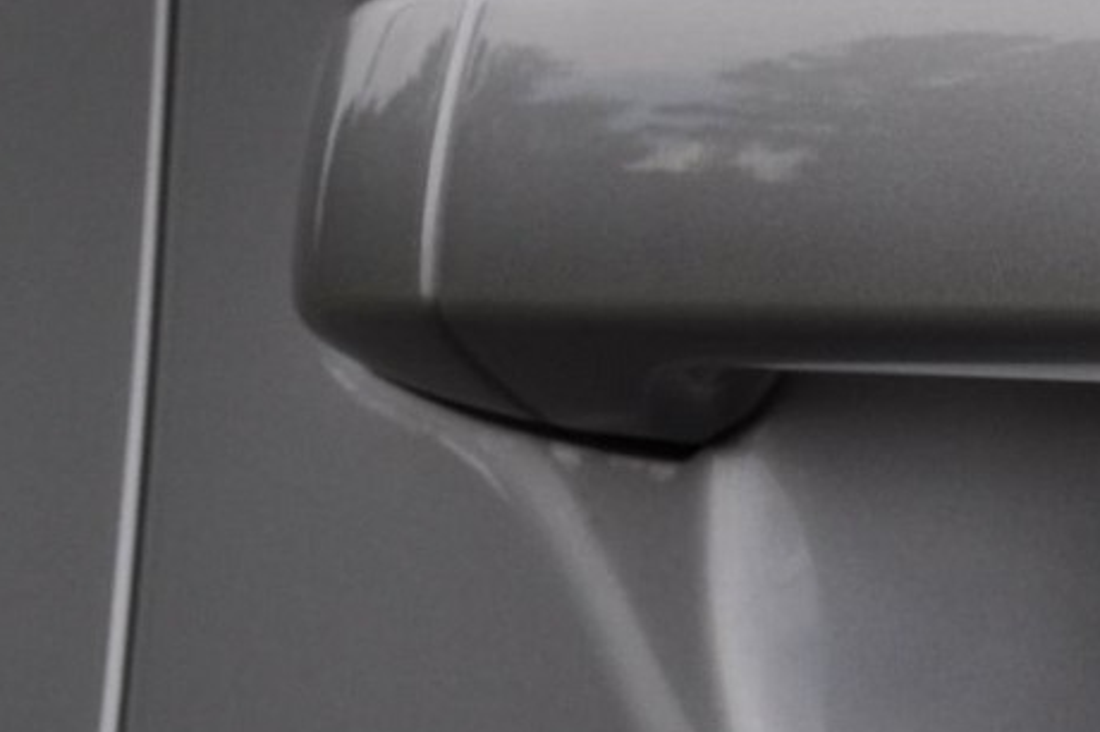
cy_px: 164
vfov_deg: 6.5
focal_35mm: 212
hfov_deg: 9.4
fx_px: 6473
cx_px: 1779
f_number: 10
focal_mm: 26
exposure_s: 1/200
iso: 200
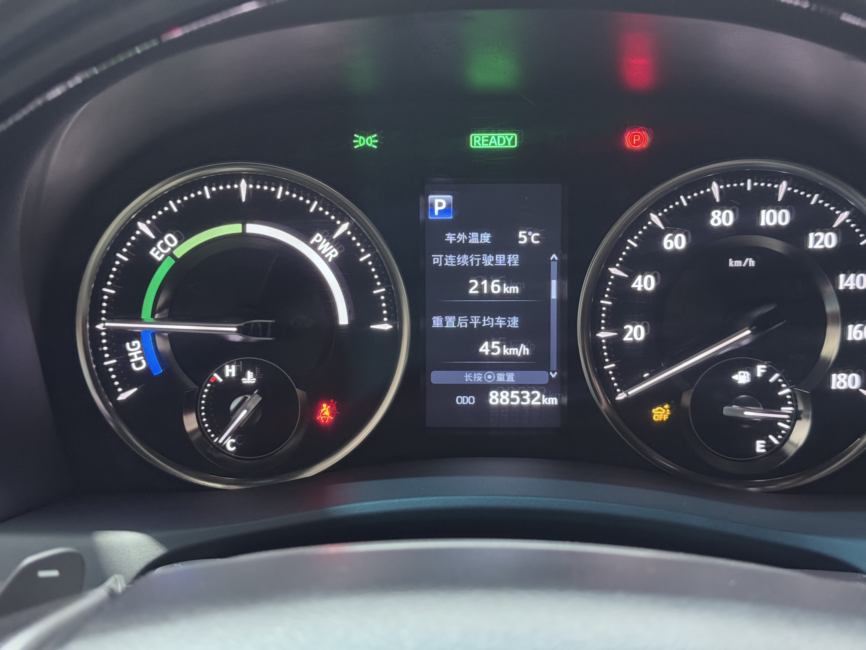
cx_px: 433
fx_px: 1201
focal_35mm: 48
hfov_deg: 39.7
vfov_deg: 30.3
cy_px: 325
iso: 500
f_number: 1.78
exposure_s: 1/25
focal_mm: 6.76
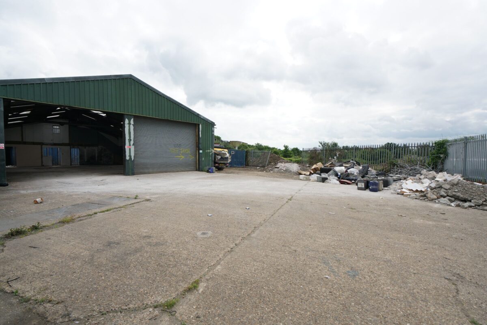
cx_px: 244
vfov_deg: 73.8
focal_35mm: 16
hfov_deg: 96.7
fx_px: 217
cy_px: 162
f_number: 7.1
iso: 400
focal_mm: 16
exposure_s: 1/800
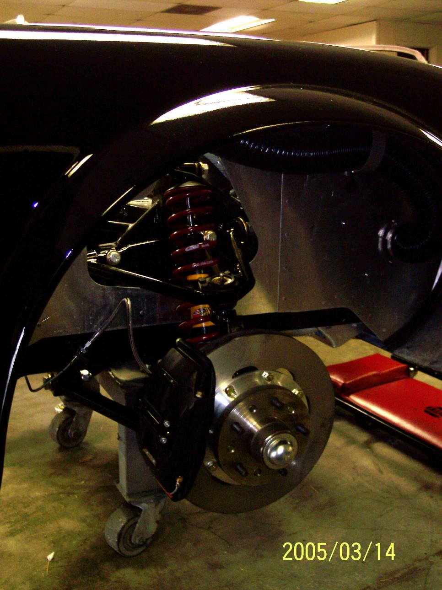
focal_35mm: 38
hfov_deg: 37.7
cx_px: 221
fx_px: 648
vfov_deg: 49.0
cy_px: 295
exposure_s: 1/30
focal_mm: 8
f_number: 2.8
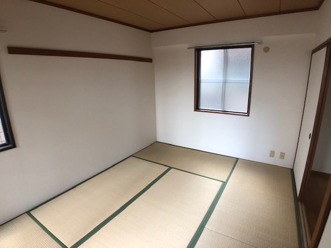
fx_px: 268
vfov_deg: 49.7
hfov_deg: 63.4
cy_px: 124
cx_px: 166
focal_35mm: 28
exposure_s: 1/20
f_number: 1.8
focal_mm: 4
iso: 40
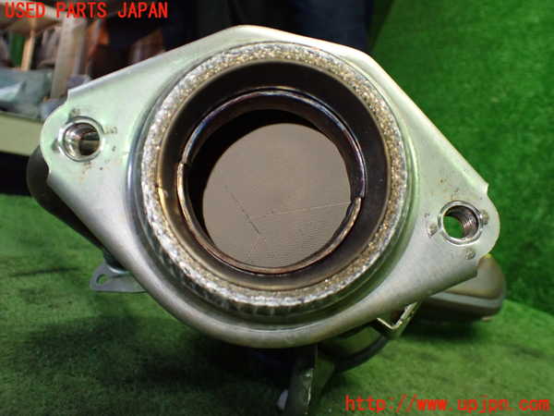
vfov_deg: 46.8
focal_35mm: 30
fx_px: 480
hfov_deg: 60.0
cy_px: 208
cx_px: 277
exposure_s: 1/125
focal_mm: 5.4
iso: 640
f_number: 2.3
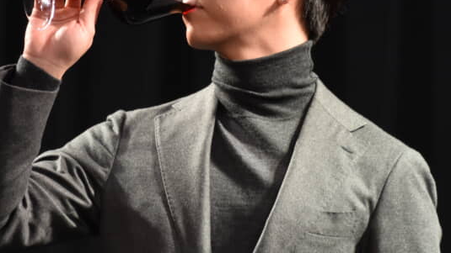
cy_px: 103
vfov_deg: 3.2
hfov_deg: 5.7
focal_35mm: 376
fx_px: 4497
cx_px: 255
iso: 800
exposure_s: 1/100
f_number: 6
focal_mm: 125
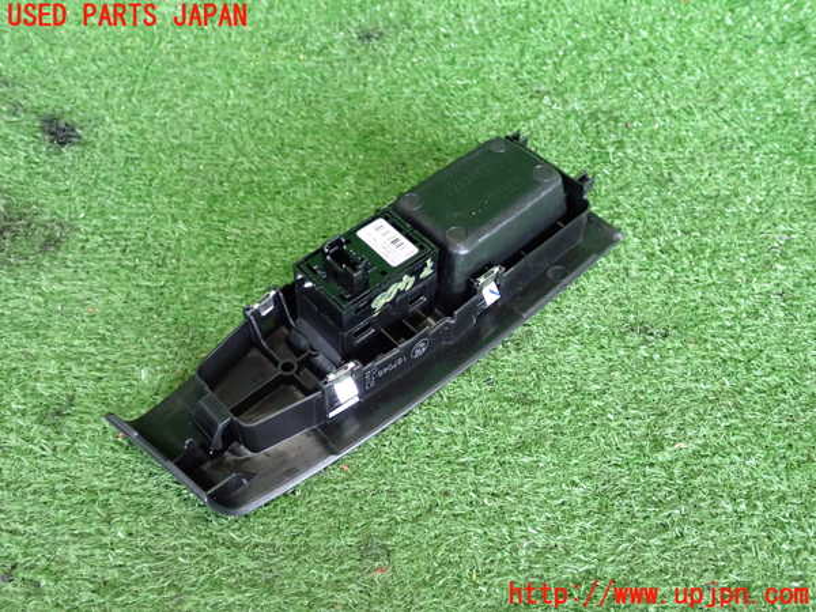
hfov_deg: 56.8
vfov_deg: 44.2
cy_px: 306
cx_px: 408
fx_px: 754
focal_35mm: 32
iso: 640
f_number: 2.4
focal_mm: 5.79
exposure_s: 1/30
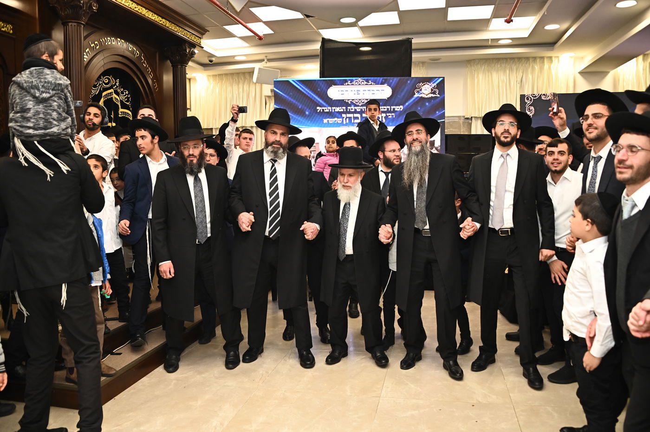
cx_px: 325
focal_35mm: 28
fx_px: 505
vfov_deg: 46.4
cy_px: 216
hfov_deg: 65.5
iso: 1250
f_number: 5.6
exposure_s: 1/160
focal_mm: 28
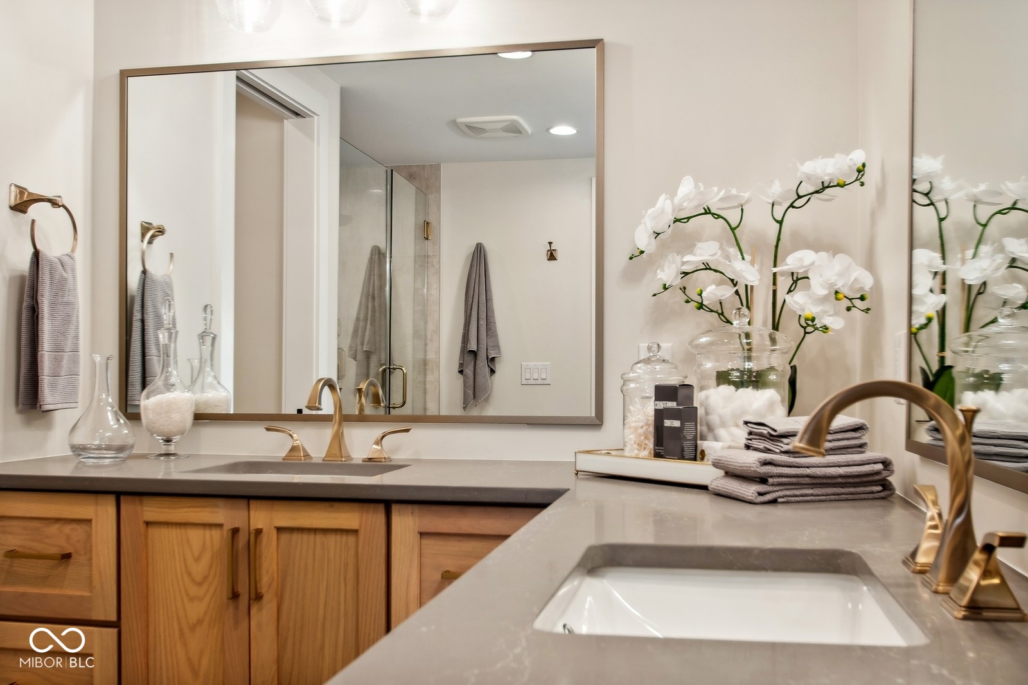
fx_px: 942
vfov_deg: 40.0
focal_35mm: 33
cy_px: 342
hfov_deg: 57.2
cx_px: 514
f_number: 8
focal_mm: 22
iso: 200
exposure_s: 1/6
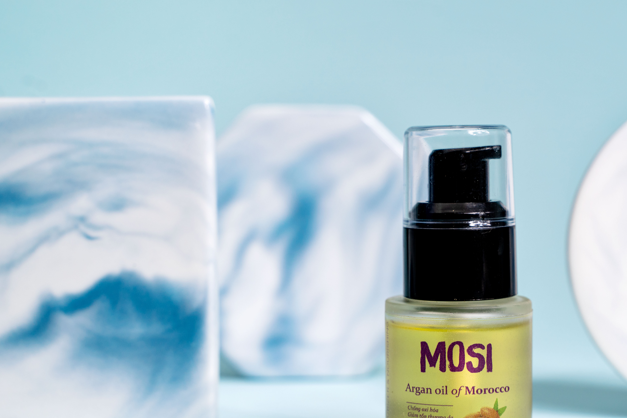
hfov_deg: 23.7
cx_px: 454
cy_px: 232
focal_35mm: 85
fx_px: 1481
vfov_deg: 16.1
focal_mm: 58
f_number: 6.3
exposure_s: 1/160
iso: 400
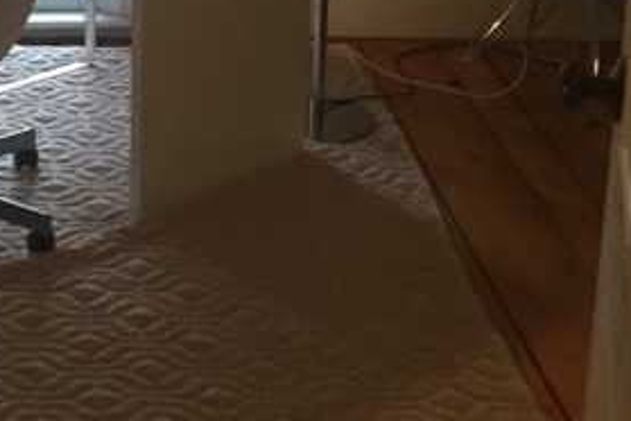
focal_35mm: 83
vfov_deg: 15.9
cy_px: -68
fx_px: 1455
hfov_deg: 23.5
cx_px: 2
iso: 200
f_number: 2.2
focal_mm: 4.15
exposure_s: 1/30
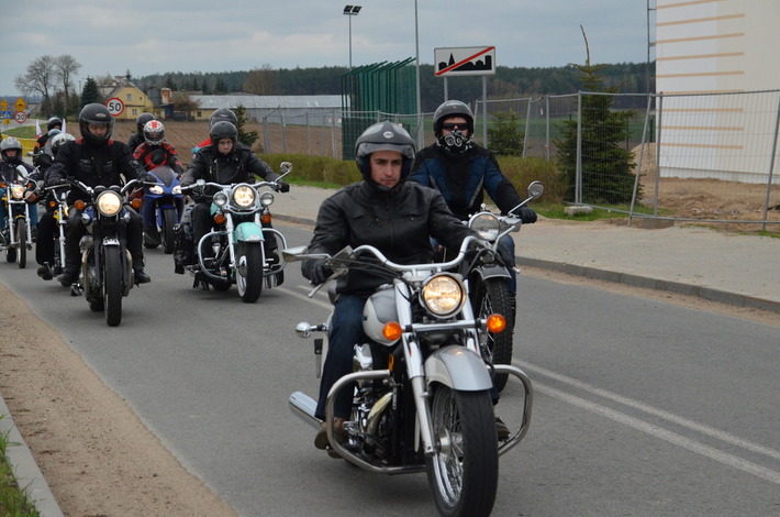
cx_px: 390
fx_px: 2270
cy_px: 258
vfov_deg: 13.0
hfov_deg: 19.5
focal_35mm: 105
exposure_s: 1/4000
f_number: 6.3
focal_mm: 70
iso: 1600
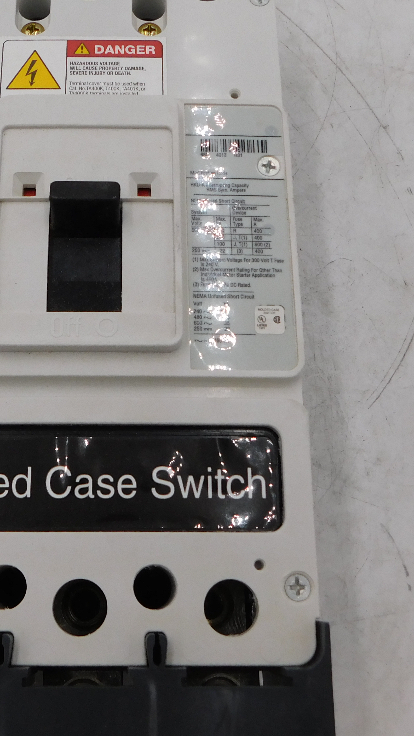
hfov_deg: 28.7
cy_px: 344
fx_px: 800
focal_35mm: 41
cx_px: 122
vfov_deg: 49.4
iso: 125
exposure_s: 1/250
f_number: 3
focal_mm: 4
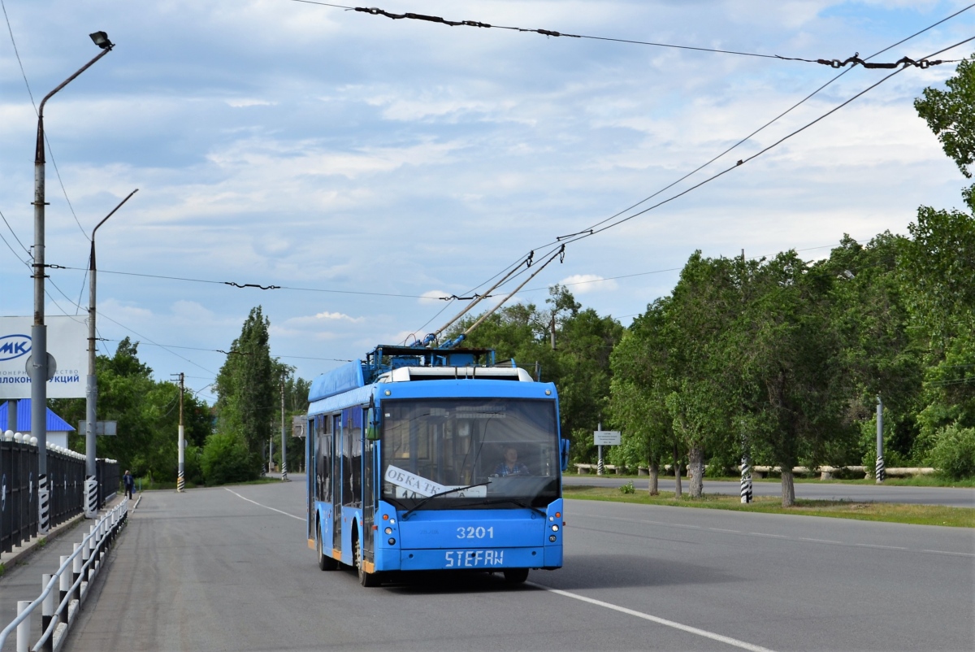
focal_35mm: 54
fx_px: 1464
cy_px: 326
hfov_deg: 36.8
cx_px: 488
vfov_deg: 25.1
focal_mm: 36
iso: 100
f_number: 8
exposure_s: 1/250
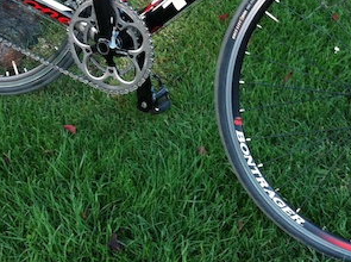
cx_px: 190
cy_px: 0
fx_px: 961
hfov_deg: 20.7
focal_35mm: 95
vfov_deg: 15.2
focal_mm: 3.85
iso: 100
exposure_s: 1/15
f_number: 2.8
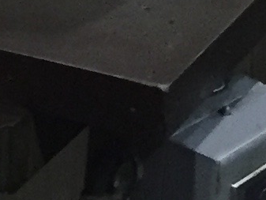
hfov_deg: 7.0
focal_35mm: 281
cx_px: -54
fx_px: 2160
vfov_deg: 4.8
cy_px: -625
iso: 160
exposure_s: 1/30
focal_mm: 4.15
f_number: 2.2
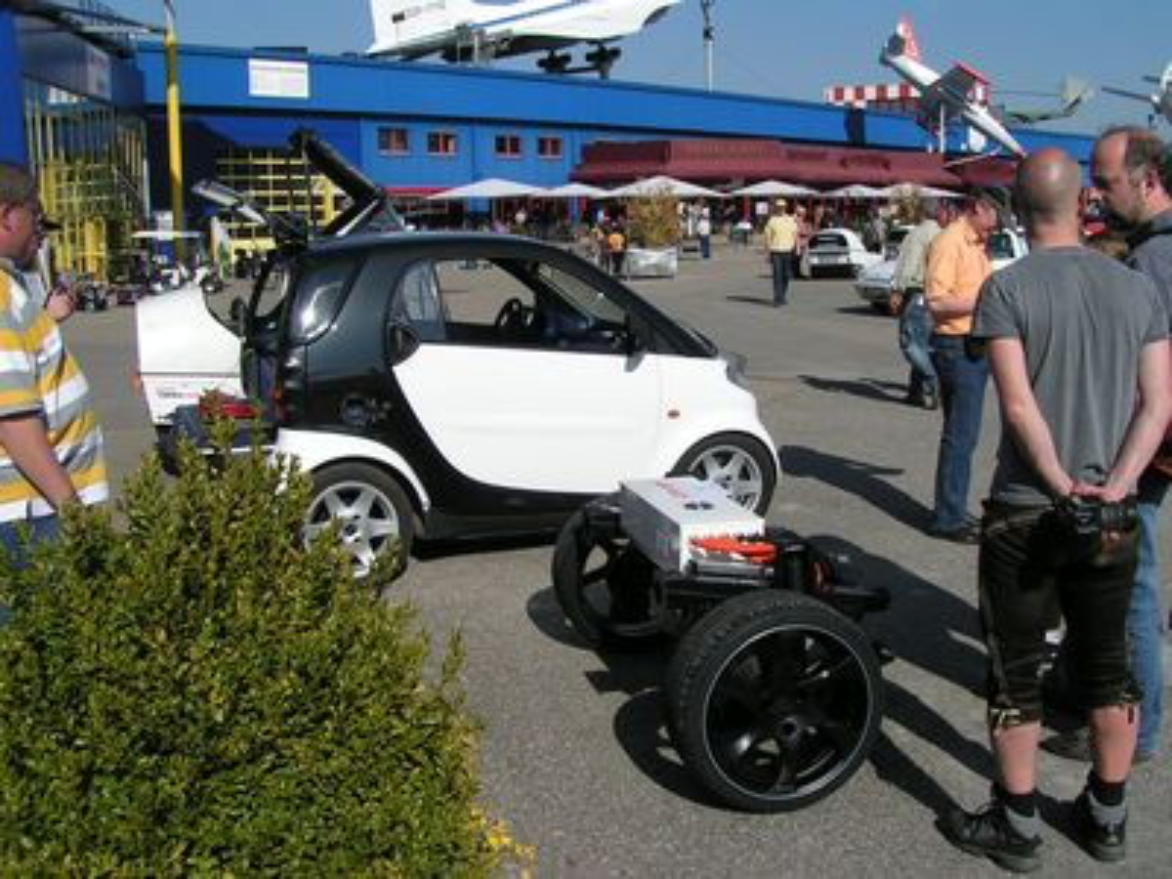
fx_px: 1287
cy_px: 440
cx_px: 586
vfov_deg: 37.7
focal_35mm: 38
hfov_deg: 49.0
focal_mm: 5.8
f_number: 5.6
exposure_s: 1/800
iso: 50
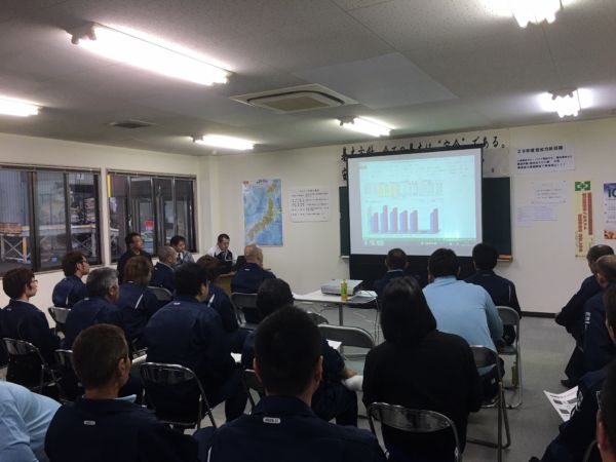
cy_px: 231
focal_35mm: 29
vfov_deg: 48.2
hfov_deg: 61.7
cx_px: 308
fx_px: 516
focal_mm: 4.15
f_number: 2.2
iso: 40
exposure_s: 1/30
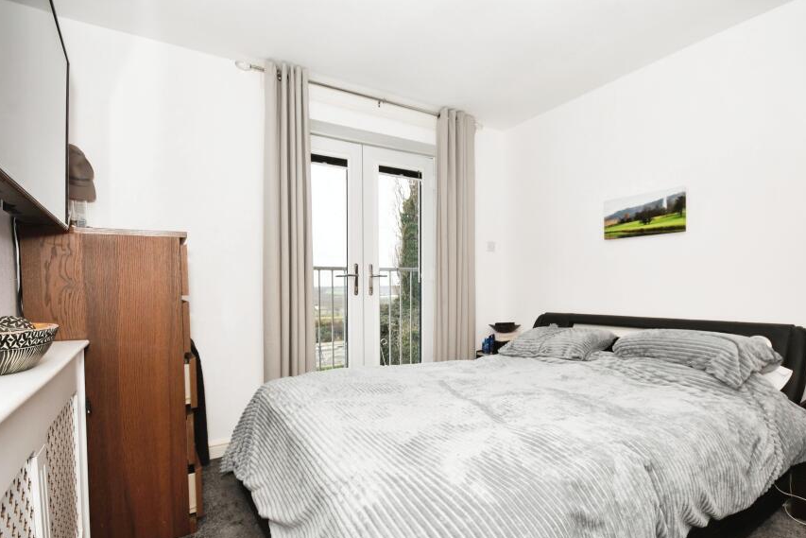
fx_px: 403
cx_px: 448
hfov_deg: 89.6
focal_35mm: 18
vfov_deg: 67.1
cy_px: 306
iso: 400
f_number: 8
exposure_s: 1/60
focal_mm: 10
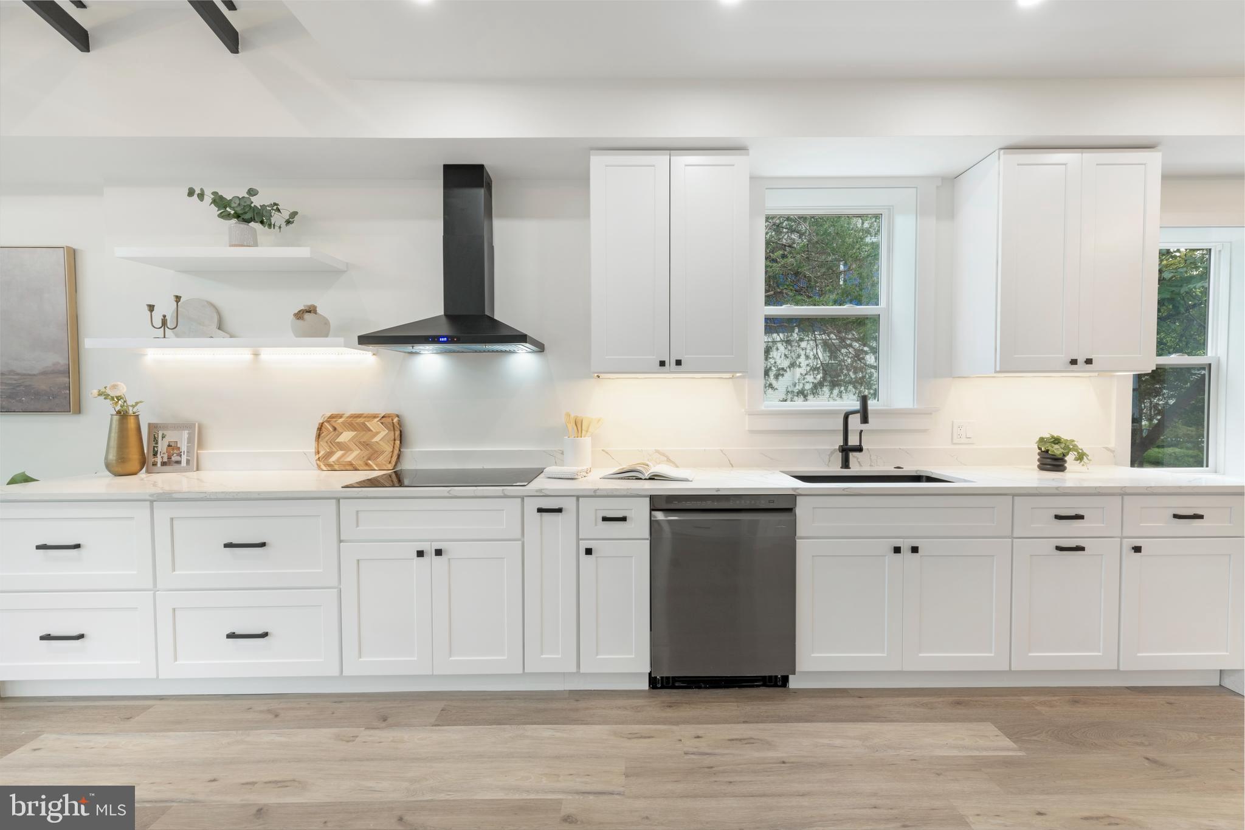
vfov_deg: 81.2
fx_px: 484
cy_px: 415
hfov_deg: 104.3
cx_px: 622
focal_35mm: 14
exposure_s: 1/80
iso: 320
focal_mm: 14
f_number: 10
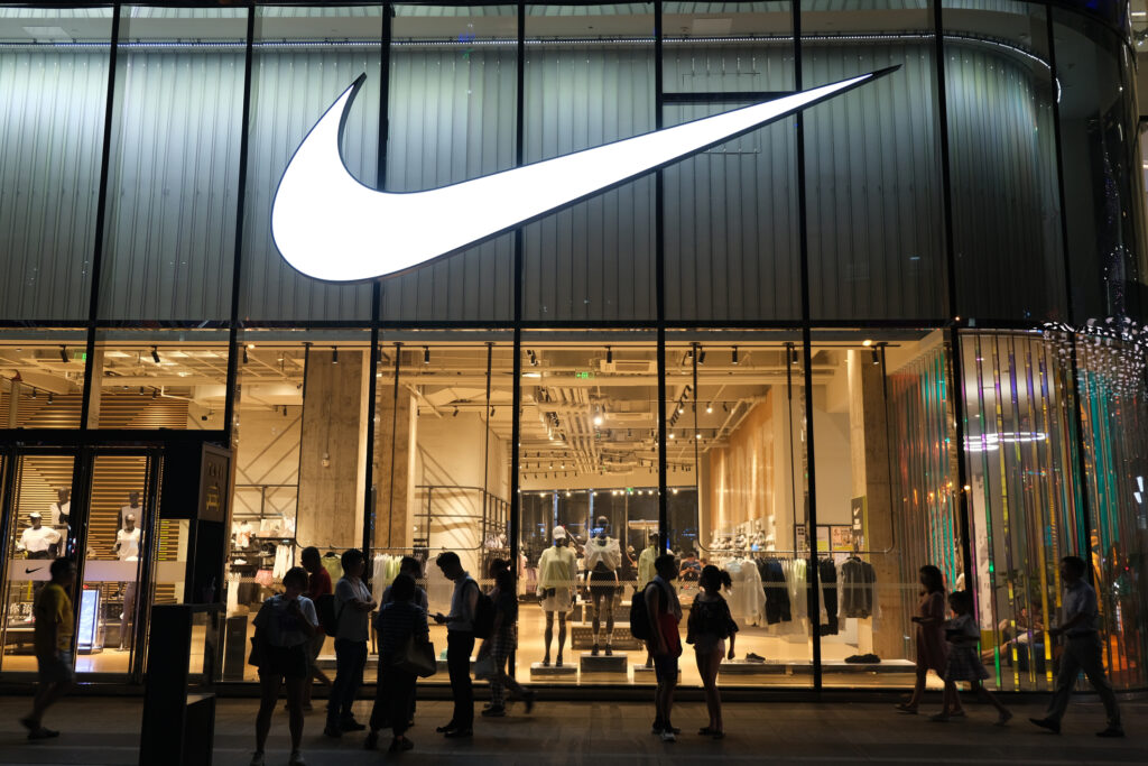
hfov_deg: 63.7
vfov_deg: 45.0
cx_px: 574
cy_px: 383
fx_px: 925
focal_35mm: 29
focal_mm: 19.6
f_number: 2.8
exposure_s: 1/45
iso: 320
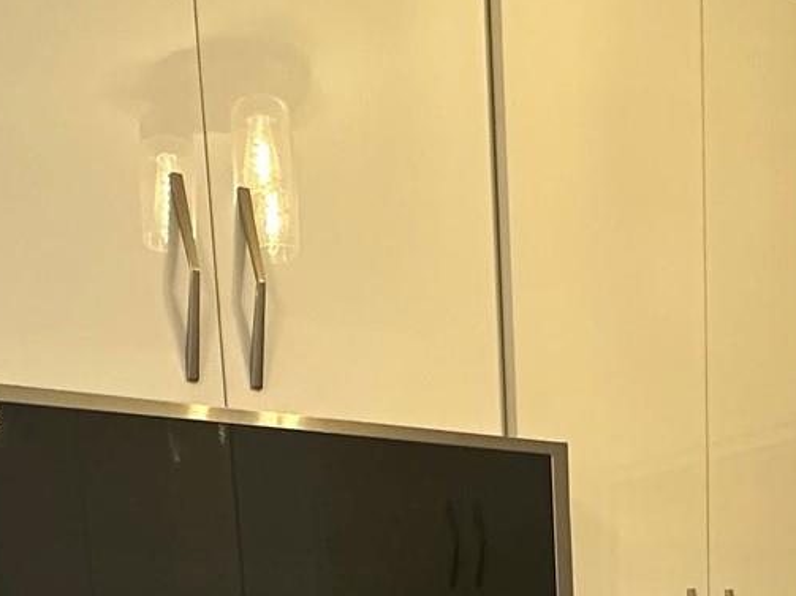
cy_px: 1029
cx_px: 307
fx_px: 1310
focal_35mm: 57
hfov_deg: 33.6
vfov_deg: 19.9
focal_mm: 2.22
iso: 250
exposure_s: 1/60
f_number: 2.2
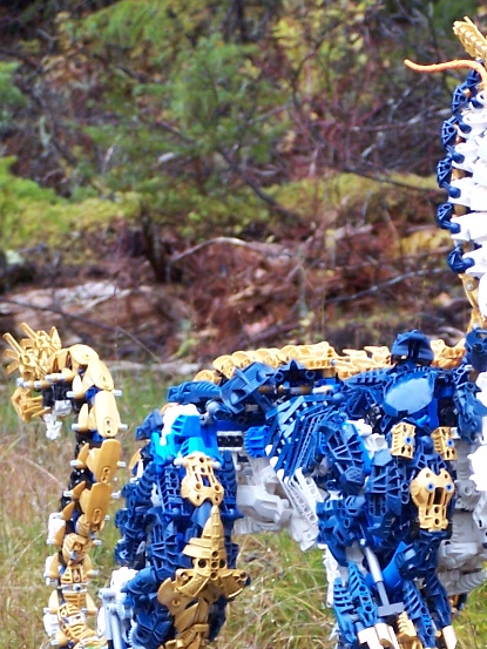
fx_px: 4763
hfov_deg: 5.8
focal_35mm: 254
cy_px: 559
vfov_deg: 7.8
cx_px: 388
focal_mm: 19.4
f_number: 3.2
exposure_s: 1/20
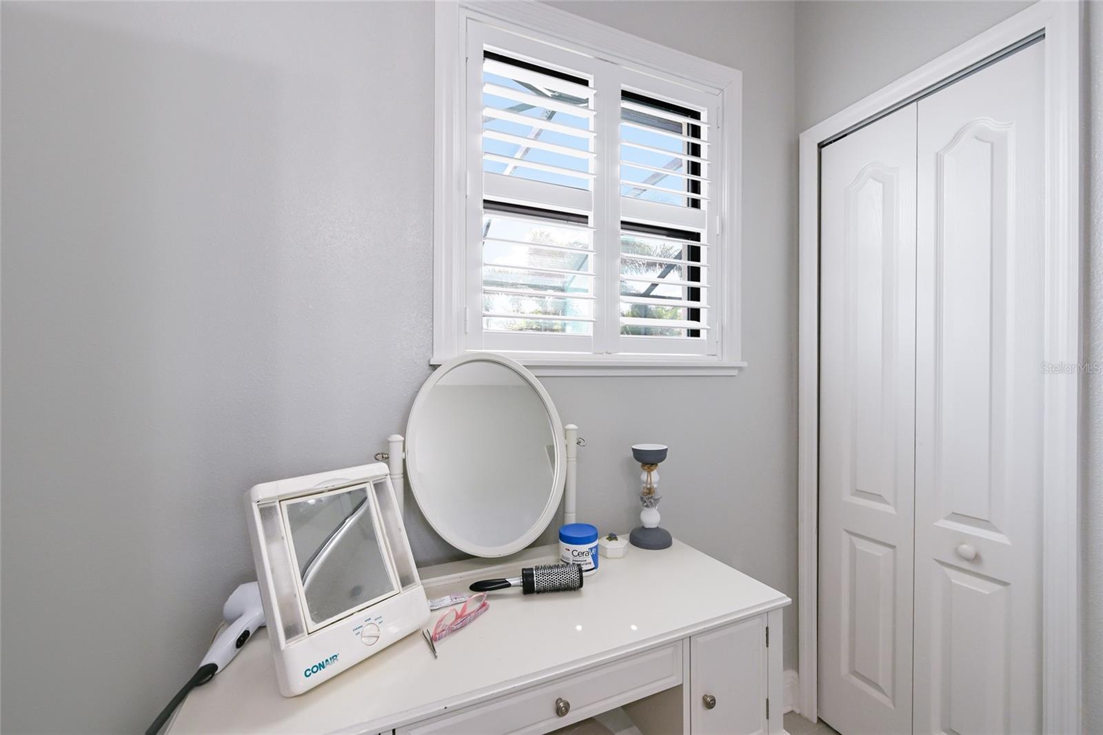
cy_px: 368
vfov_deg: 81.2
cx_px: 552
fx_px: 429
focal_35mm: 14
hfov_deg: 104.3
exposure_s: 1/160
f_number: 8
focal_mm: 14
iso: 800
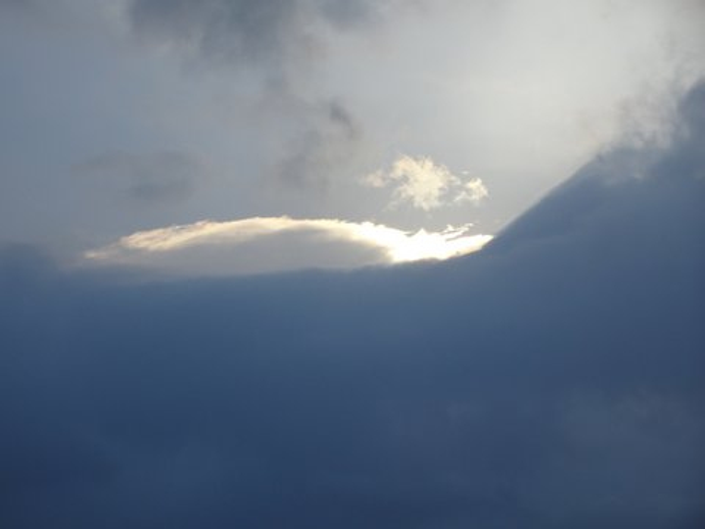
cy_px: 264
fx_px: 3136
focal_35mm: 154
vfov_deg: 9.6
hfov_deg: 12.8
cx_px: 352
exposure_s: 1/500
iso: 80
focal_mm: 26.39
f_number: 5.6
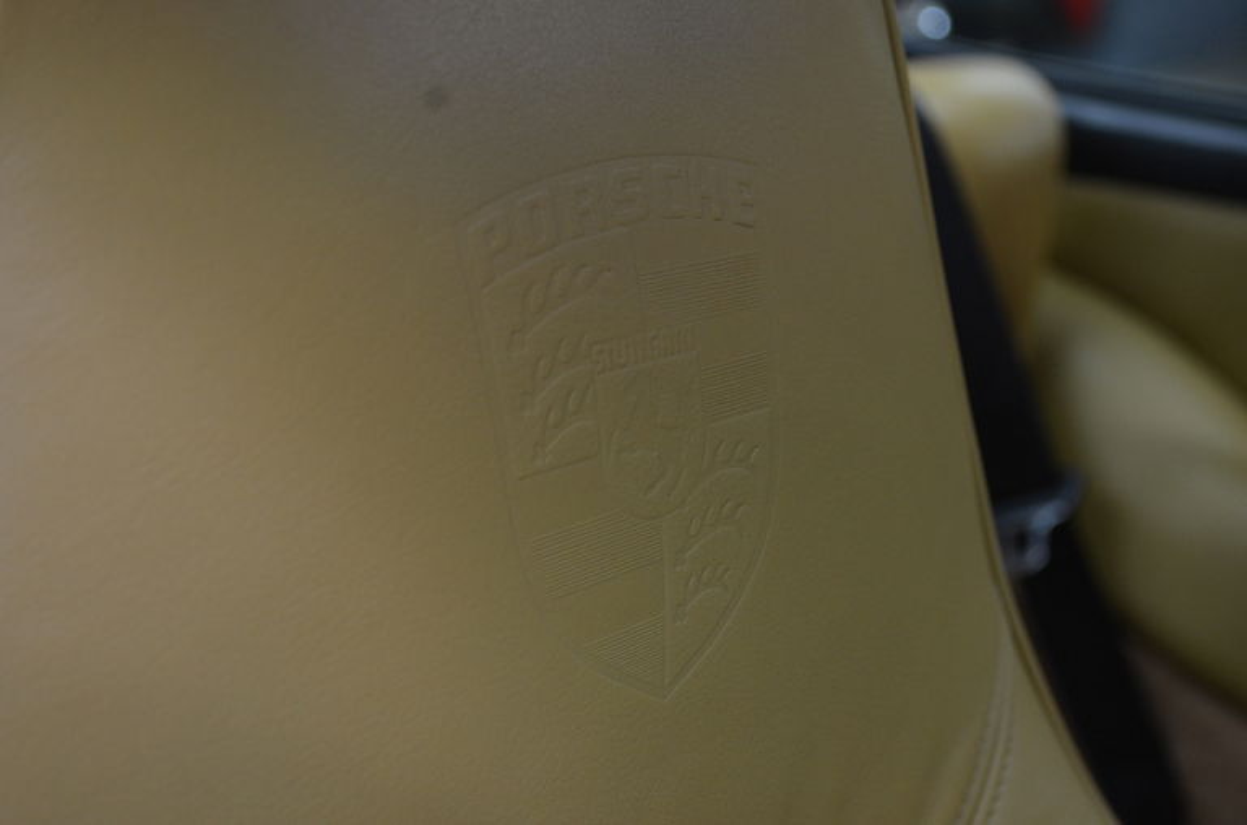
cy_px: 412
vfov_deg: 20.5
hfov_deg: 30.6
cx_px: 624
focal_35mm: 66
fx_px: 2281
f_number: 5.3
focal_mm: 44
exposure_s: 1/30
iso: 900
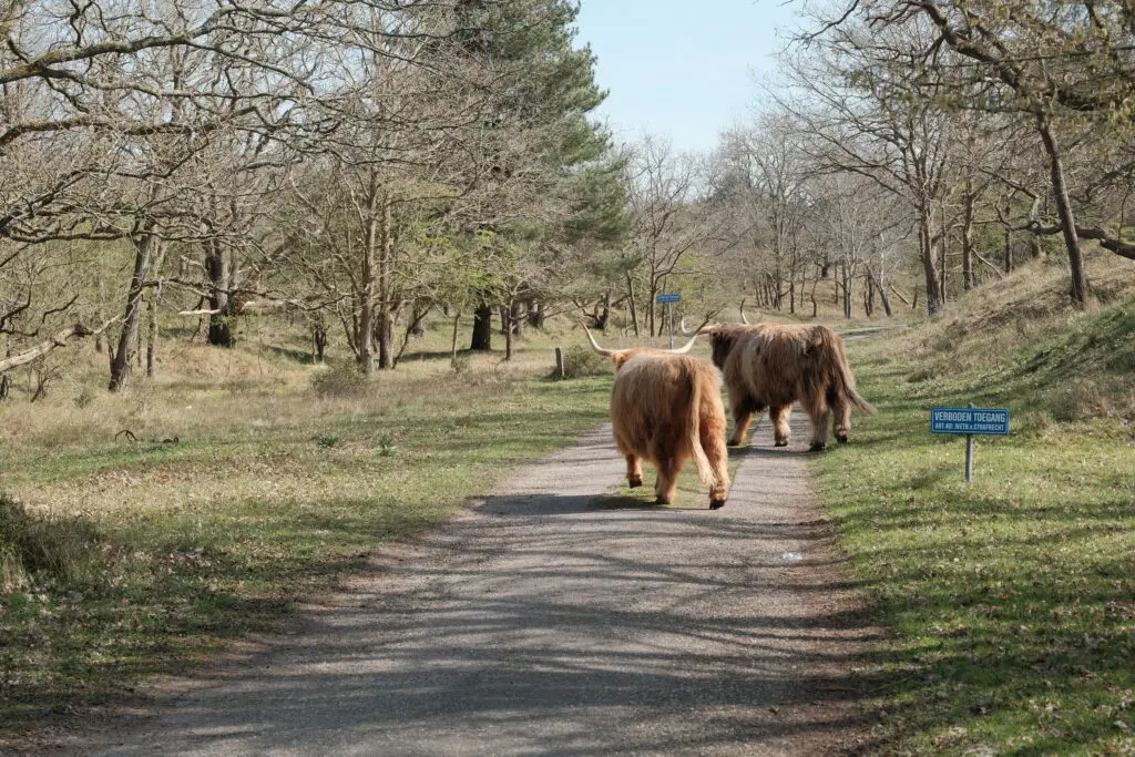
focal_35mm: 75
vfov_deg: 18.2
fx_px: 2365
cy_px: 378
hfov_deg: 27.0
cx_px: 568
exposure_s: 1/500
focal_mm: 50
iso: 250
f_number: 4.8
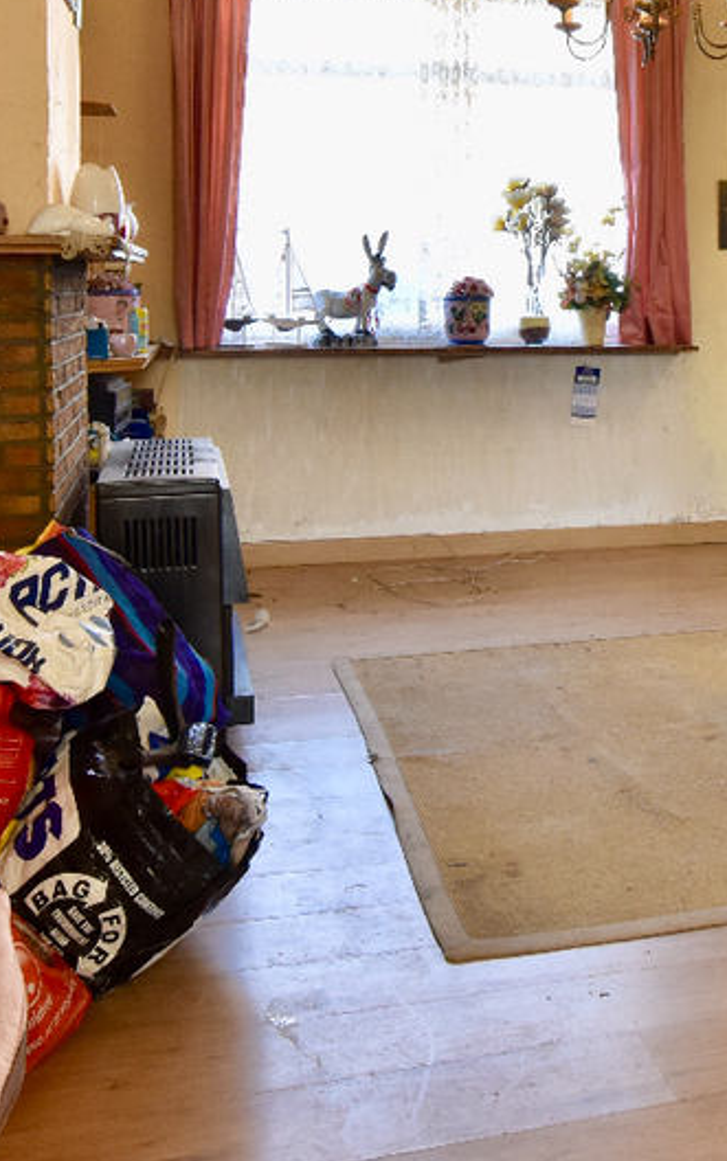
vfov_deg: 48.8
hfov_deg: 31.7
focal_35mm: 39
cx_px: 613
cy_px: 323
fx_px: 1235
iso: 720
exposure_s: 1/15
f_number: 9
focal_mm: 10
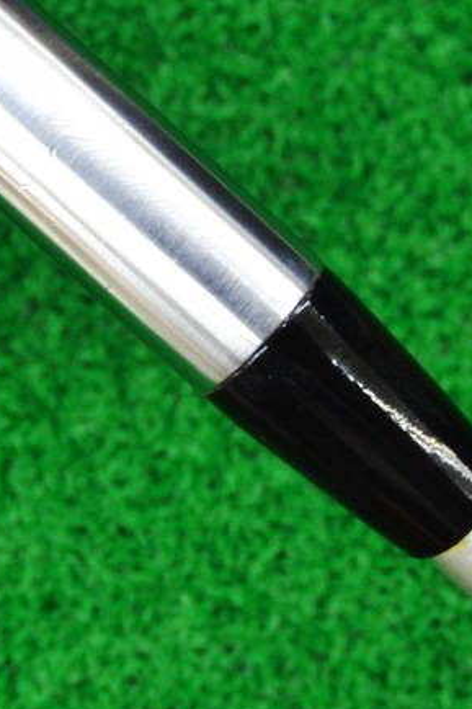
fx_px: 1299
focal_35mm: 66
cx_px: 266
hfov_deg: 20.6
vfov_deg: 30.5
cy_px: 327
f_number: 3.7
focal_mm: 7.54
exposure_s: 1/40
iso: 400
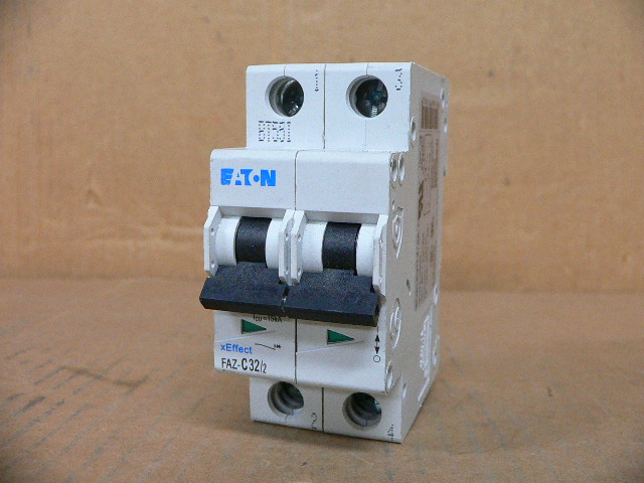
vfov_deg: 40.7
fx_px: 651
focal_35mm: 35
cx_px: 322
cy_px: 242
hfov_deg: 52.6
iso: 200
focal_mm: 4.6
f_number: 2.8
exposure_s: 1/15
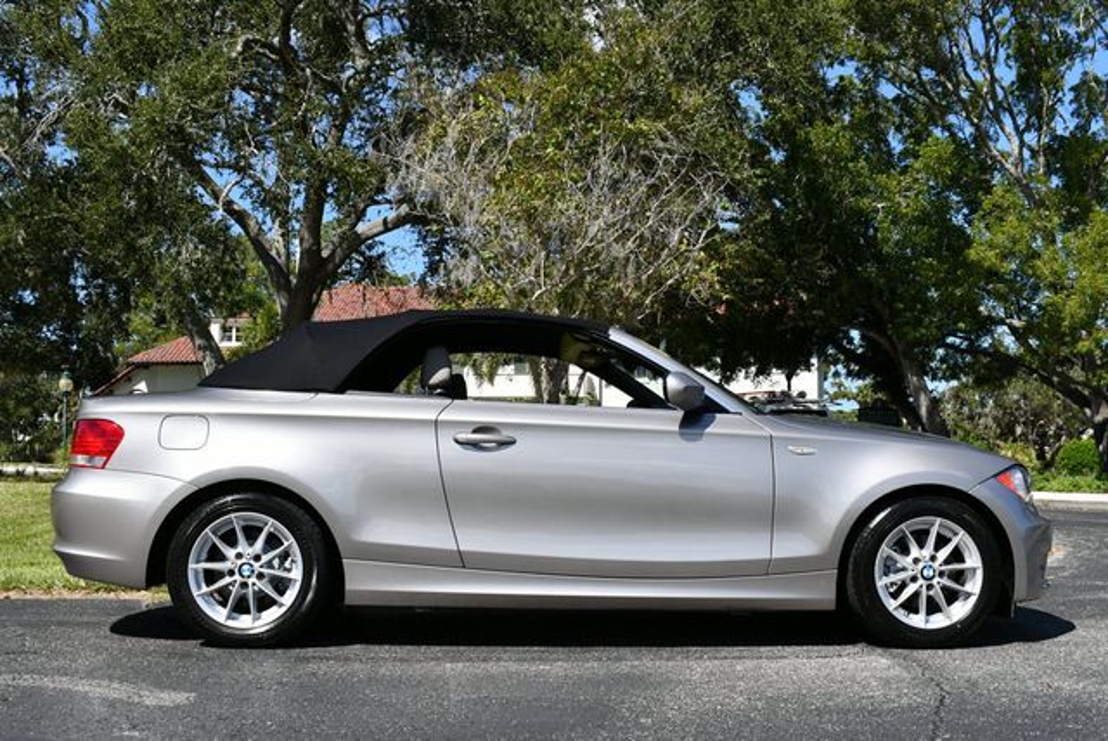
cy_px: 370
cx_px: 554
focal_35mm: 40
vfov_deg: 33.5
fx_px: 1232
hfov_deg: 48.4
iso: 100
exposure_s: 1/320
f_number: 9
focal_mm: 20
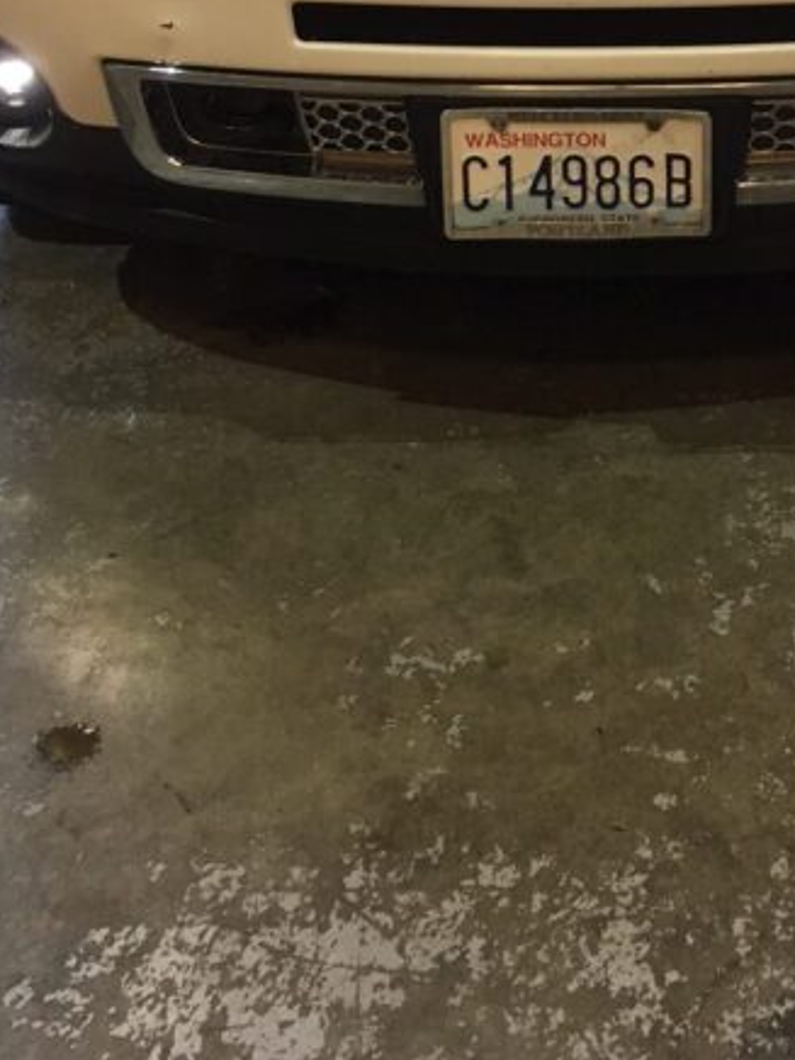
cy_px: 21
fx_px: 1899
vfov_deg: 29.3
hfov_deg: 23.3
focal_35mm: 62
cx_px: 630
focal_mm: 4.15
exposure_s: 1/30
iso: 100
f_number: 2.2
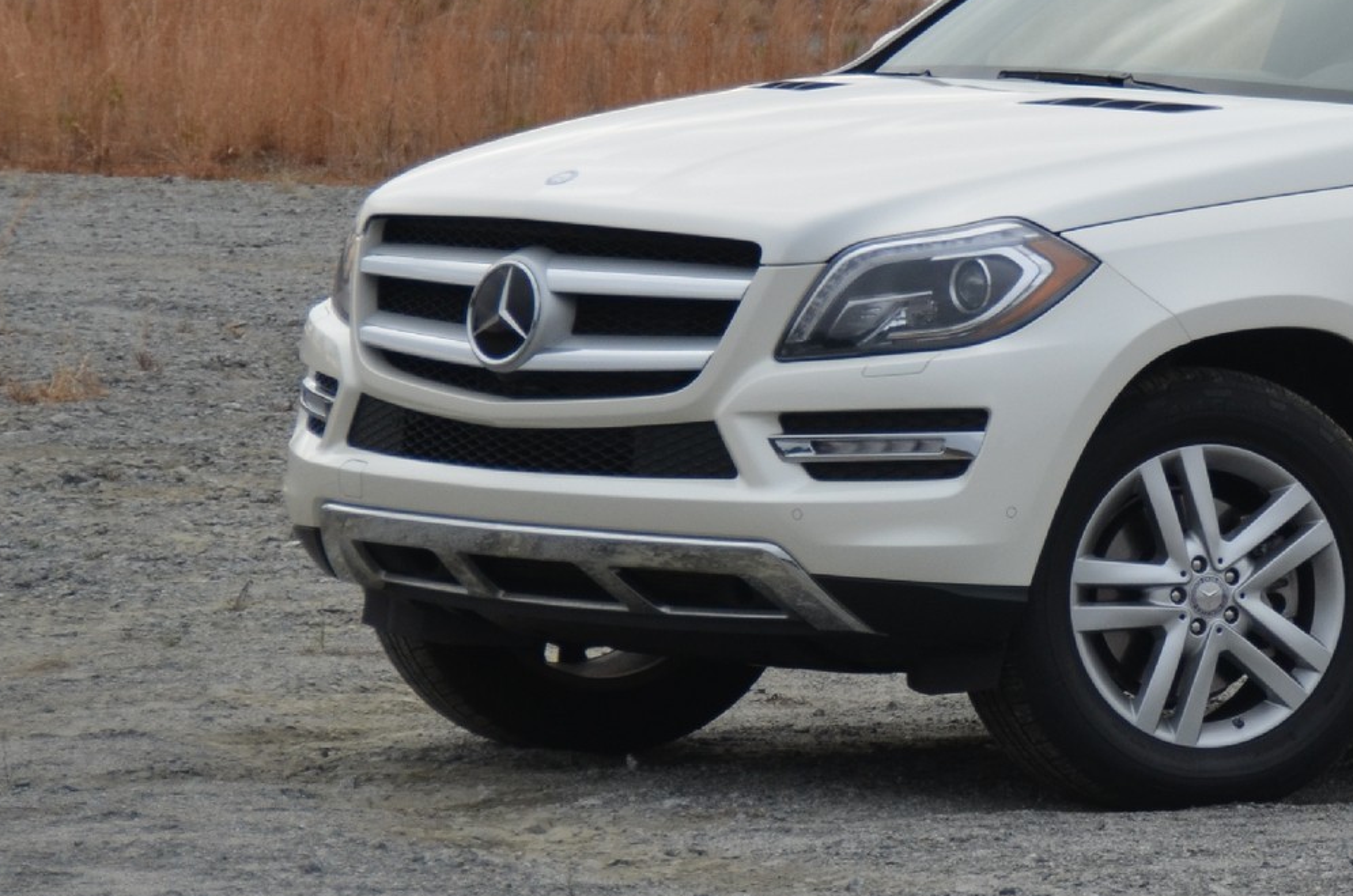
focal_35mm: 309
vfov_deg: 4.4
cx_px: 1591
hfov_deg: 6.6
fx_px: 11589
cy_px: 84
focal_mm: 82
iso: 400
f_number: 5
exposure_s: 1/1000
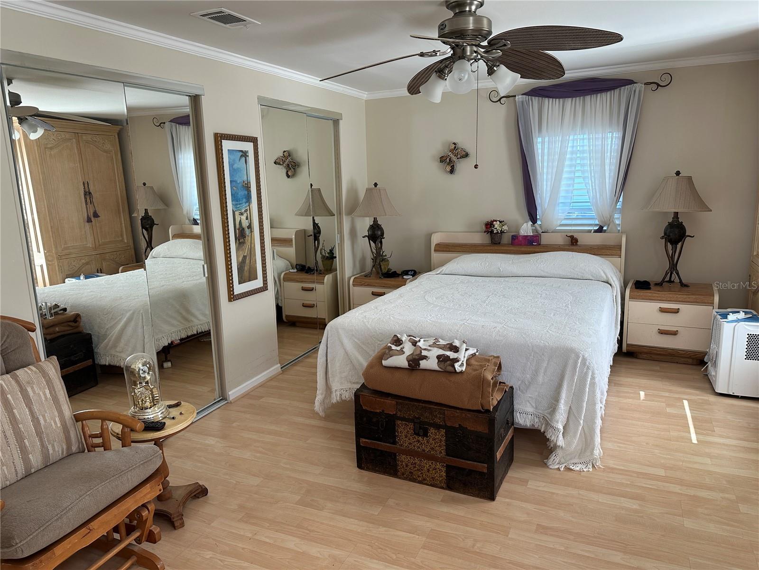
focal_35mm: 24
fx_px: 526
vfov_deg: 56.8
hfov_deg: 71.6
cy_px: 285
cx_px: 380
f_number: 1.78
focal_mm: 6.86
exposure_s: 1/121
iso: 100
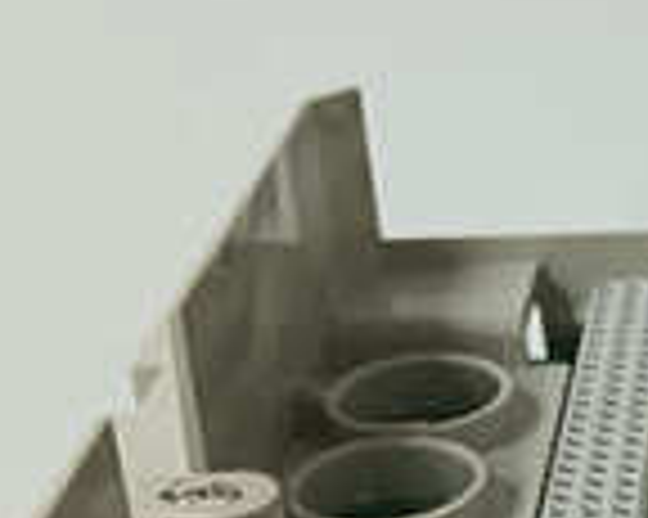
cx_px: 770
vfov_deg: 13.4
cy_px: 725
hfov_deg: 16.8
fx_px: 2108
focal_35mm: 110
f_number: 1.9
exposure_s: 1/50
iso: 736
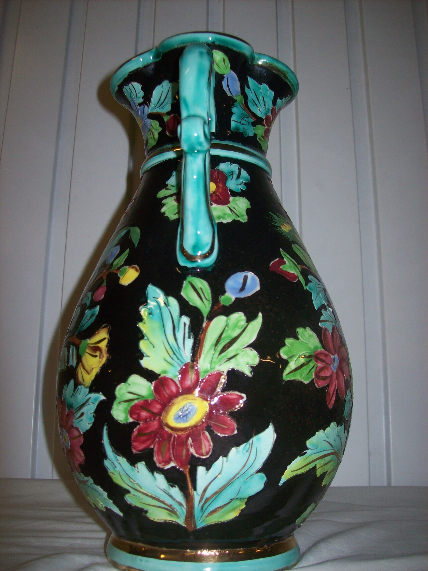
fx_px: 594
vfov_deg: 51.4
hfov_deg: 39.6
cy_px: 286
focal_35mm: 36
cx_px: 214
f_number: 2.7
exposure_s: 1/64
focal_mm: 6
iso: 80
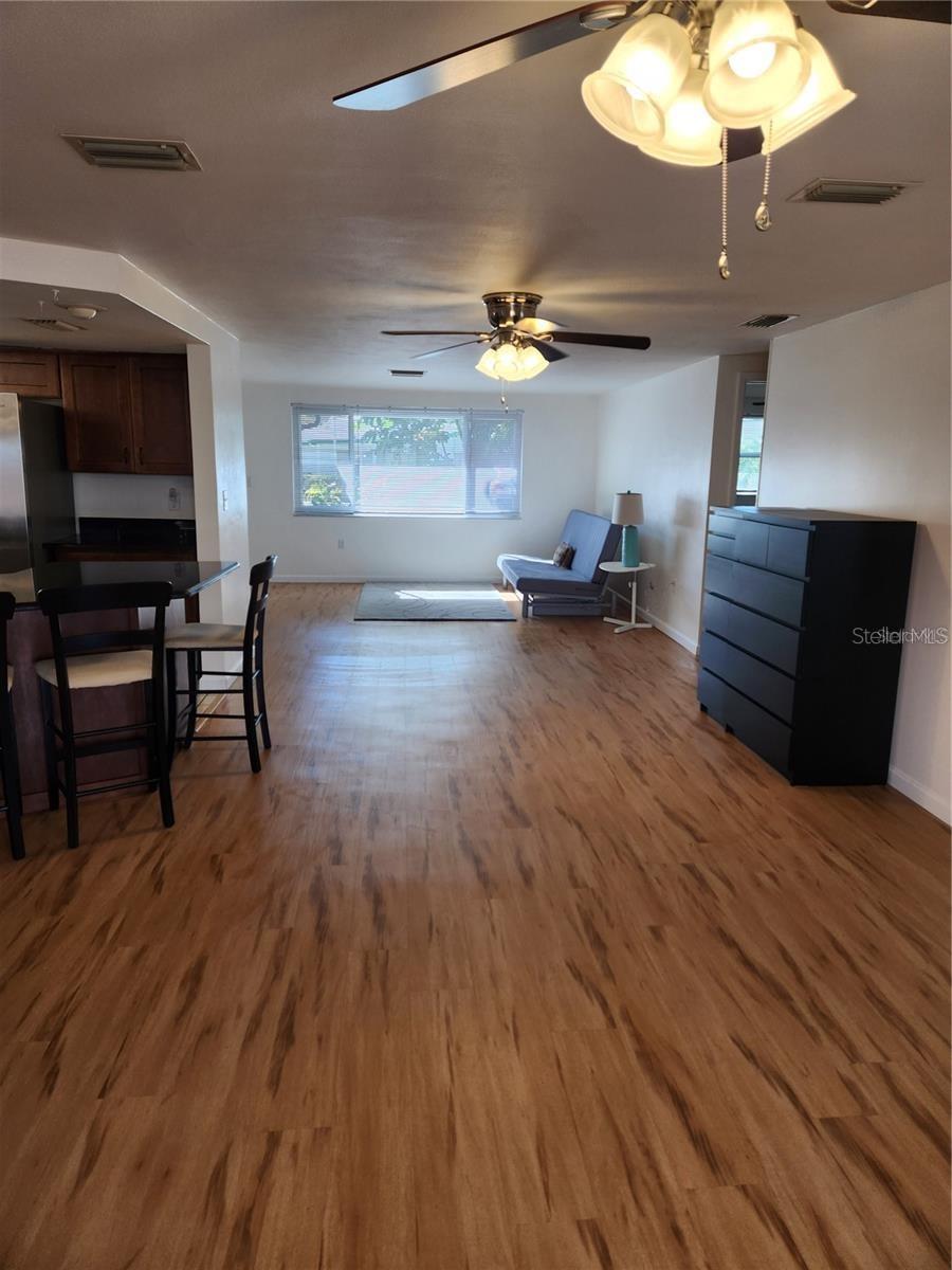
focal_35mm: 23
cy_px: 635
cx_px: 476
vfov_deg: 73.9
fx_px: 843
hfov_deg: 58.9
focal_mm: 5.4
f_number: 1.8
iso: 64
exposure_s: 1/120
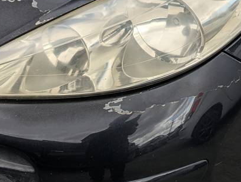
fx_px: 586
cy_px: -29
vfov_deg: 16.9
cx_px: 159
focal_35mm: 84
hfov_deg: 23.2
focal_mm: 6.81
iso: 45
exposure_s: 1/605
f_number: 1.85
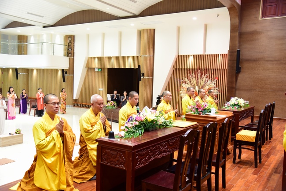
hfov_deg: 55.8
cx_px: 143
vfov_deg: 38.9
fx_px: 270
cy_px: 96
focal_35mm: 34
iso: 1000
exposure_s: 1/30
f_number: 4
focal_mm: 34
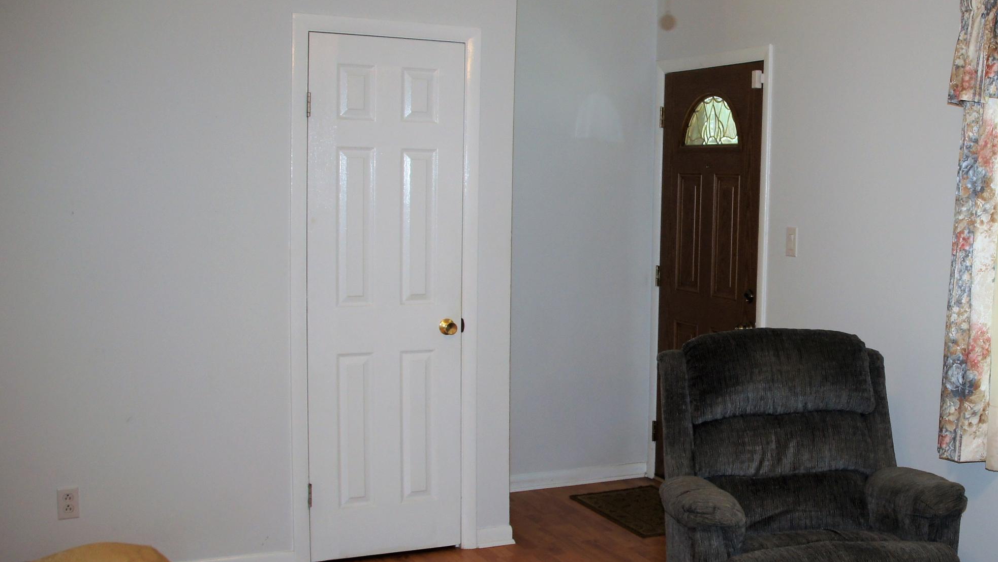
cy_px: 302
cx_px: 754
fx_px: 1270
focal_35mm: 48
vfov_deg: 24.9
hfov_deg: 41.6
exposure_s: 1/60
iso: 320
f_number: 3.5
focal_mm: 20
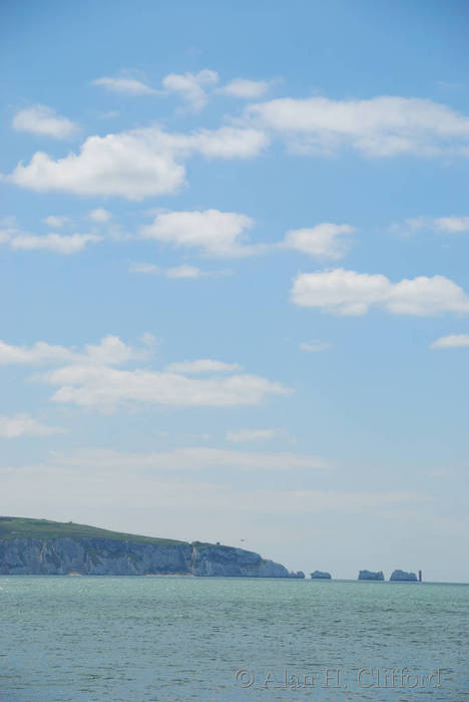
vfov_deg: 19.4
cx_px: 234
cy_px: 351
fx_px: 2048
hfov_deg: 13.1
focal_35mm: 105
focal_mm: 70
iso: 100
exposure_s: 1/800
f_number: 5.6
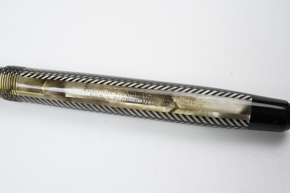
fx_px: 362
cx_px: 145
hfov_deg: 43.6
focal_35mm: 45
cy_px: 96
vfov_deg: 29.9
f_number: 22
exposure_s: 1/100
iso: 640
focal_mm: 30
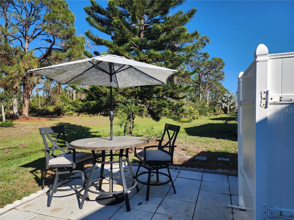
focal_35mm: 23
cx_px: 147
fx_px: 195
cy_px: 110
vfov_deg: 58.9
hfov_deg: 73.9
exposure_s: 1/730
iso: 12
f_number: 1.8
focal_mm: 6.4
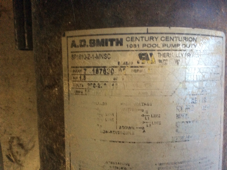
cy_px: 85
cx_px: 114
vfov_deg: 44.1
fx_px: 210
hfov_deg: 56.9
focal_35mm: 32
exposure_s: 1/24
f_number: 2.4
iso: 250
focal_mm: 3.3
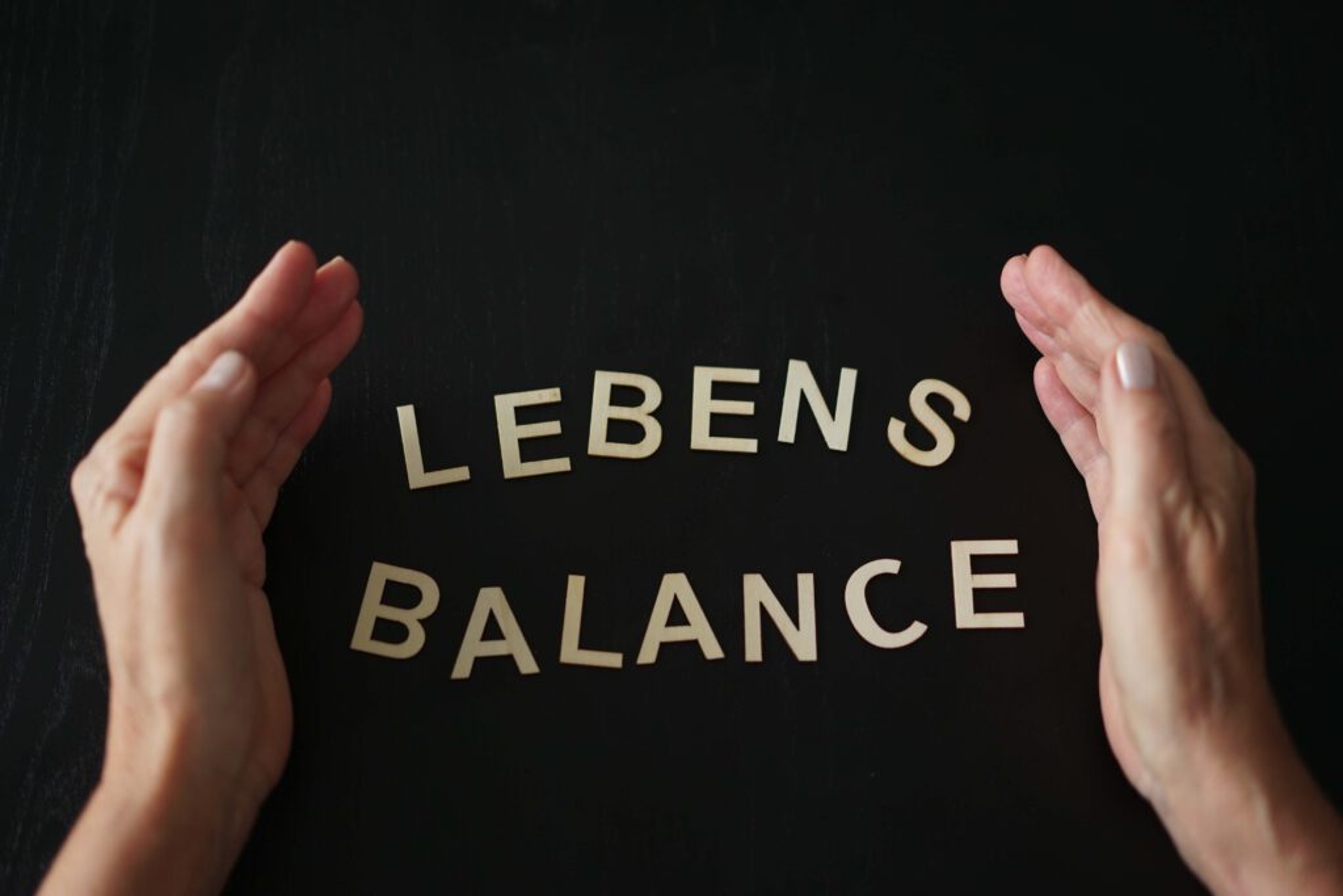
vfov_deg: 24.6
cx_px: 672
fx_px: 2052
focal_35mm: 55
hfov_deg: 36.2
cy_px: 448
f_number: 1.8
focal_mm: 55
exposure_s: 1/200
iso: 250
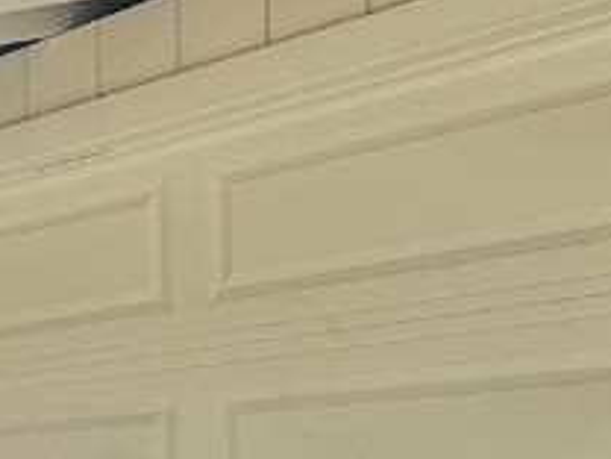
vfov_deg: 20.0
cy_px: 556
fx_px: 1218
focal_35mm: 69
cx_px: -261
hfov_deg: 23.5
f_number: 2.2
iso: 50
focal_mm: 2.22
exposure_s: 1/1135
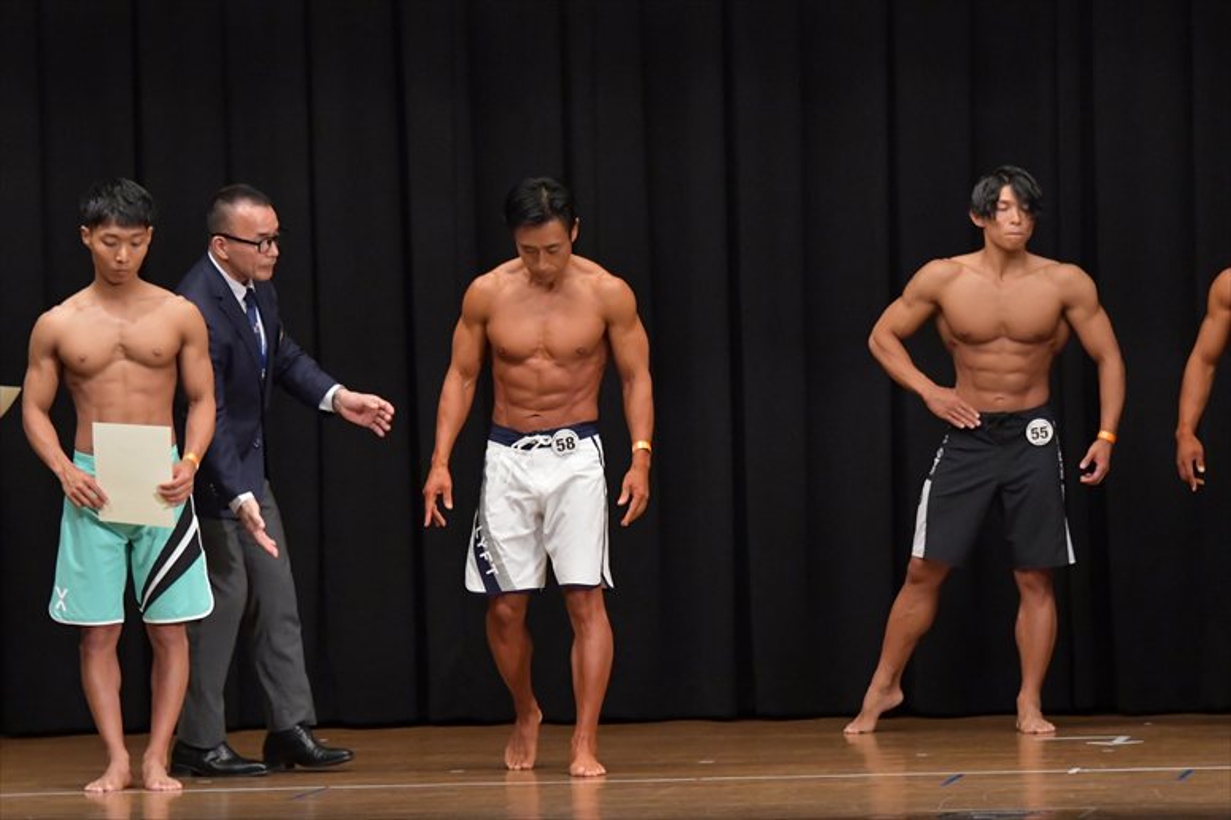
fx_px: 7417
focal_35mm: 217
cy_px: 410
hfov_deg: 9.5
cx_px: 616
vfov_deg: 6.3
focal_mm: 145
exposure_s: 1/400
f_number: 5.6
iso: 6400
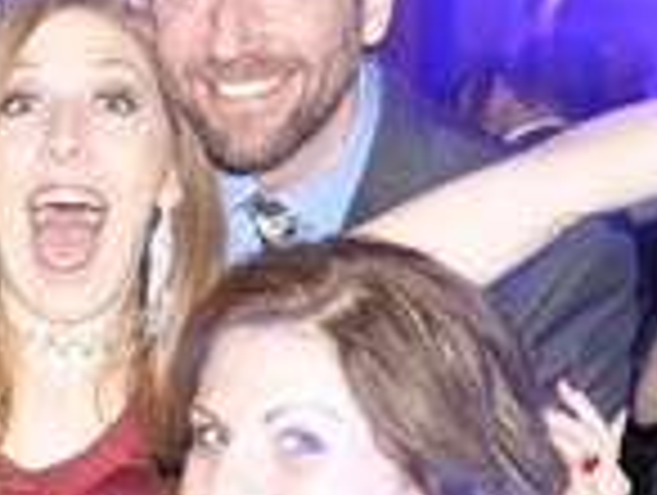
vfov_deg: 10.5
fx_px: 2681
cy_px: 128
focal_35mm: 141
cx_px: 63
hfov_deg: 13.8
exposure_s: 1/2.5
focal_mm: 26
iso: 400
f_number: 5
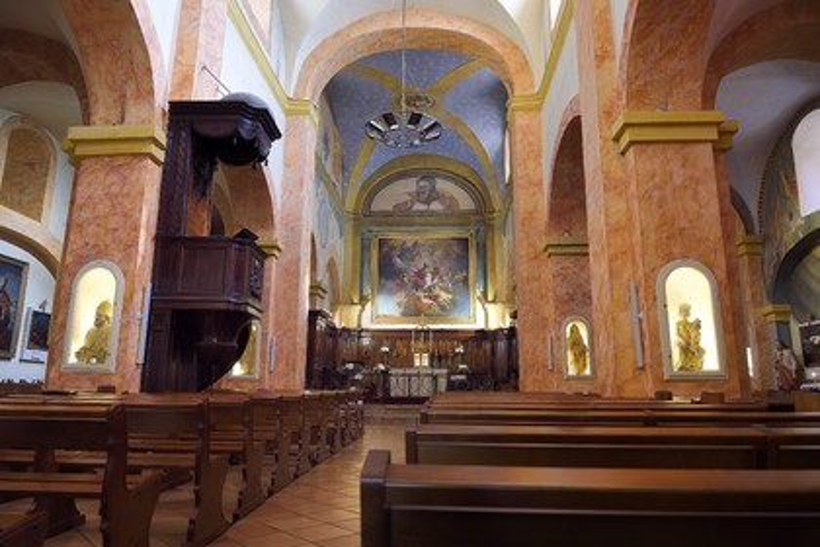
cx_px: 410
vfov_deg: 53.1
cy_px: 274
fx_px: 547
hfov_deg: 73.7
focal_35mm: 24
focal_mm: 24
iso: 400
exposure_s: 1
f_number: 8
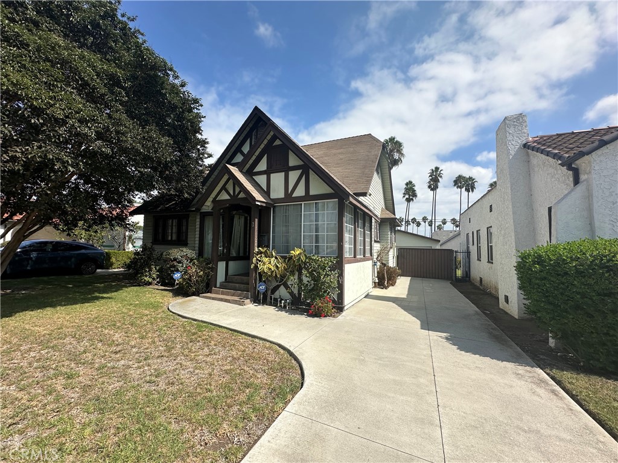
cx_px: 309
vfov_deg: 85.7
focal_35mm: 14
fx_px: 250
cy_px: 232
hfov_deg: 102.1
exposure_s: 1/2451
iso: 50
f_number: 2.2
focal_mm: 2.22
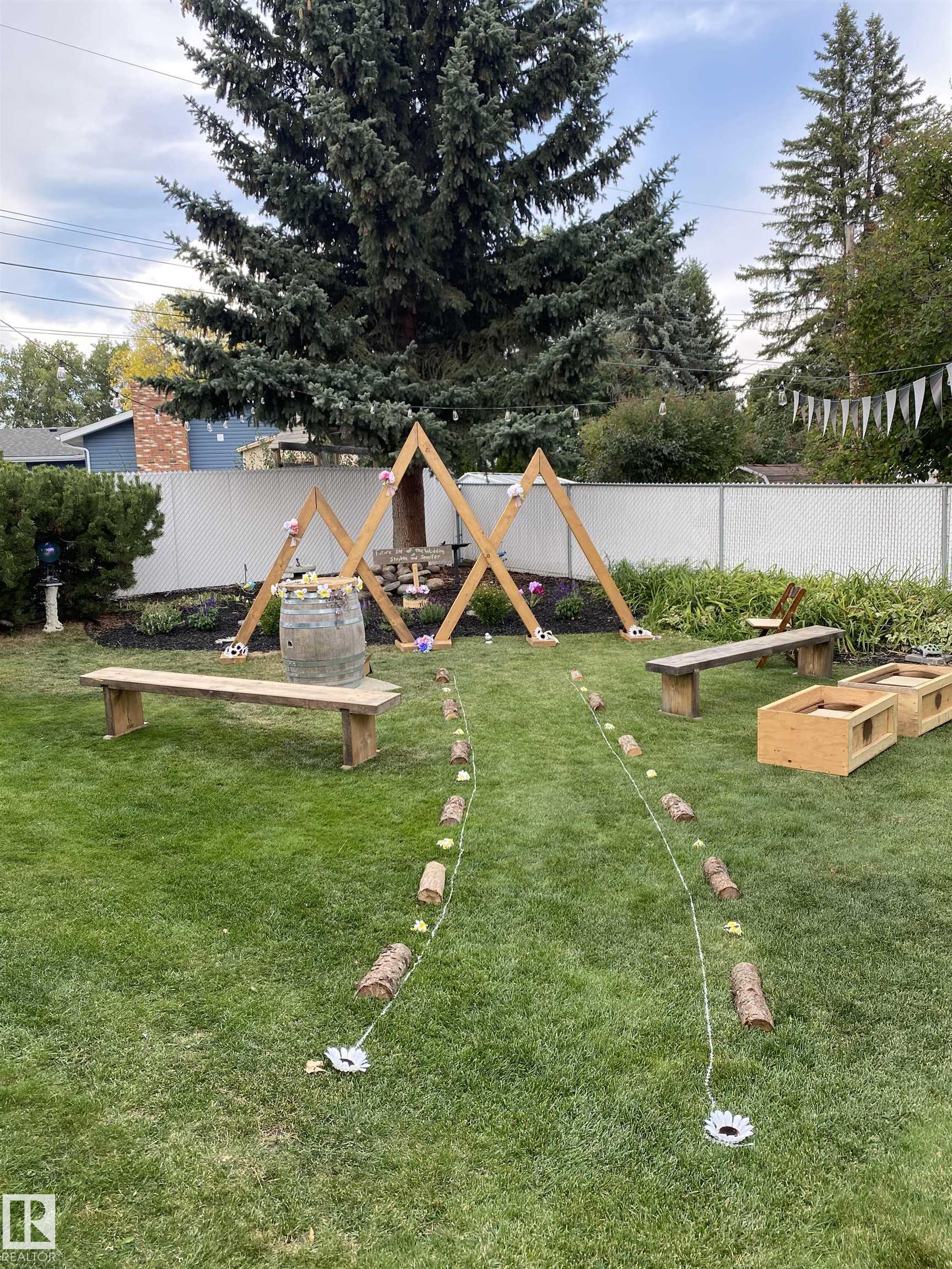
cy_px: 634
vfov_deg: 67.3
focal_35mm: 26
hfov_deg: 53.1
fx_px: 953
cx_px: 476
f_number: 1.8
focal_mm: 4.25
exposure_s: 1/192
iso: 32
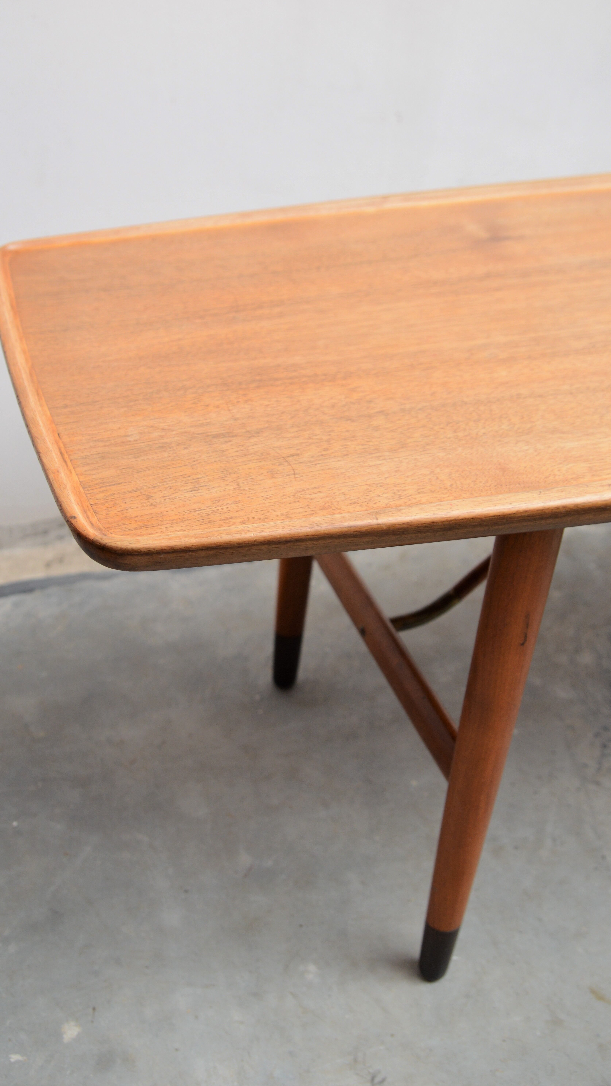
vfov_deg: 52.8
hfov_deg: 31.2
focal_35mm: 38
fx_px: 1095
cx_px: 266
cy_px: 540
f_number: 4.5
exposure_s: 1/80
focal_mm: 24
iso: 400
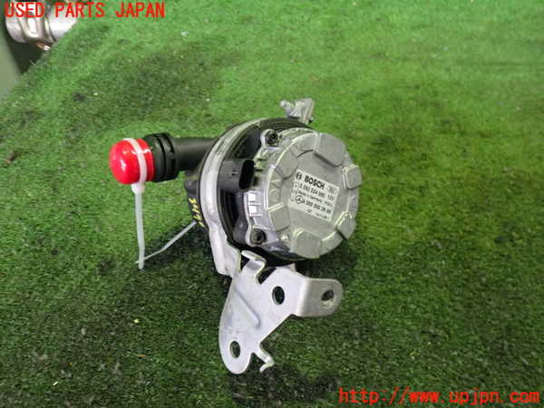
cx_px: 272
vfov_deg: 46.8
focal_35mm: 30
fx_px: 471
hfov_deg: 60.0
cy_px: 204
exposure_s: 1/30
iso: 640
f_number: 2.3
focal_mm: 5.4
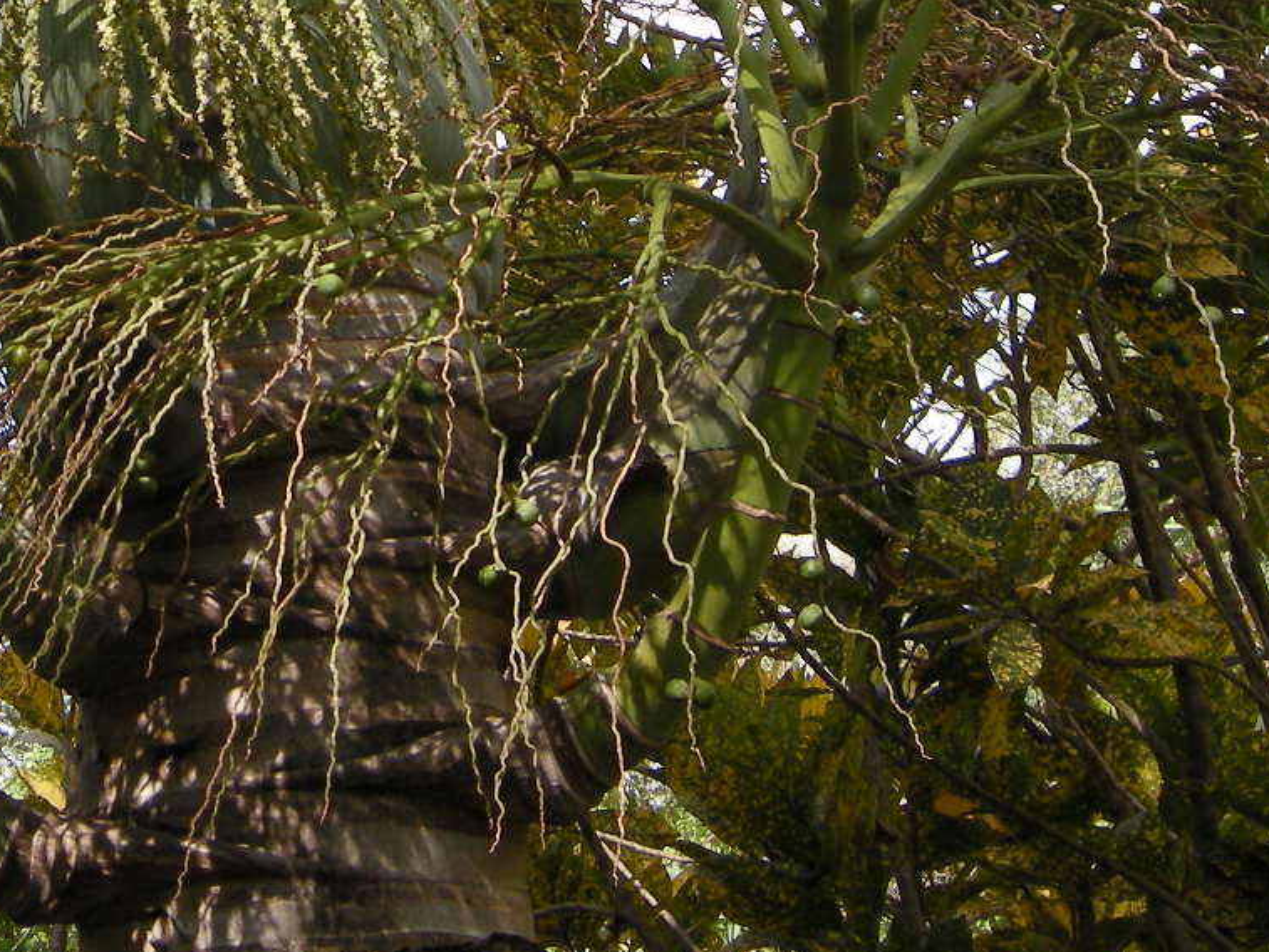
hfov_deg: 17.5
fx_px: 4070
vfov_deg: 13.0
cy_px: -236
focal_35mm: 111
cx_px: 164
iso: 64
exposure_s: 1/129
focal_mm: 7.5
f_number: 4.3
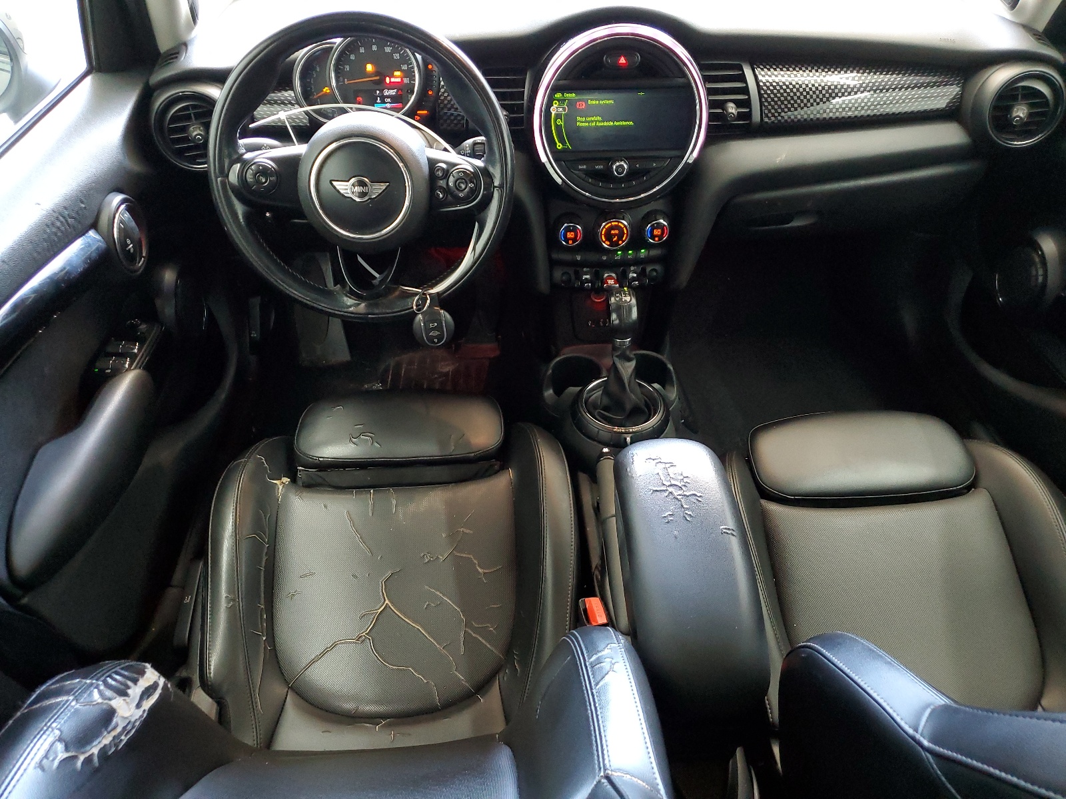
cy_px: 400
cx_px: 533
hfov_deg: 67.3
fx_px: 801
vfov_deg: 53.1
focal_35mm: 26
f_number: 1.5
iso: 288
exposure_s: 1/24
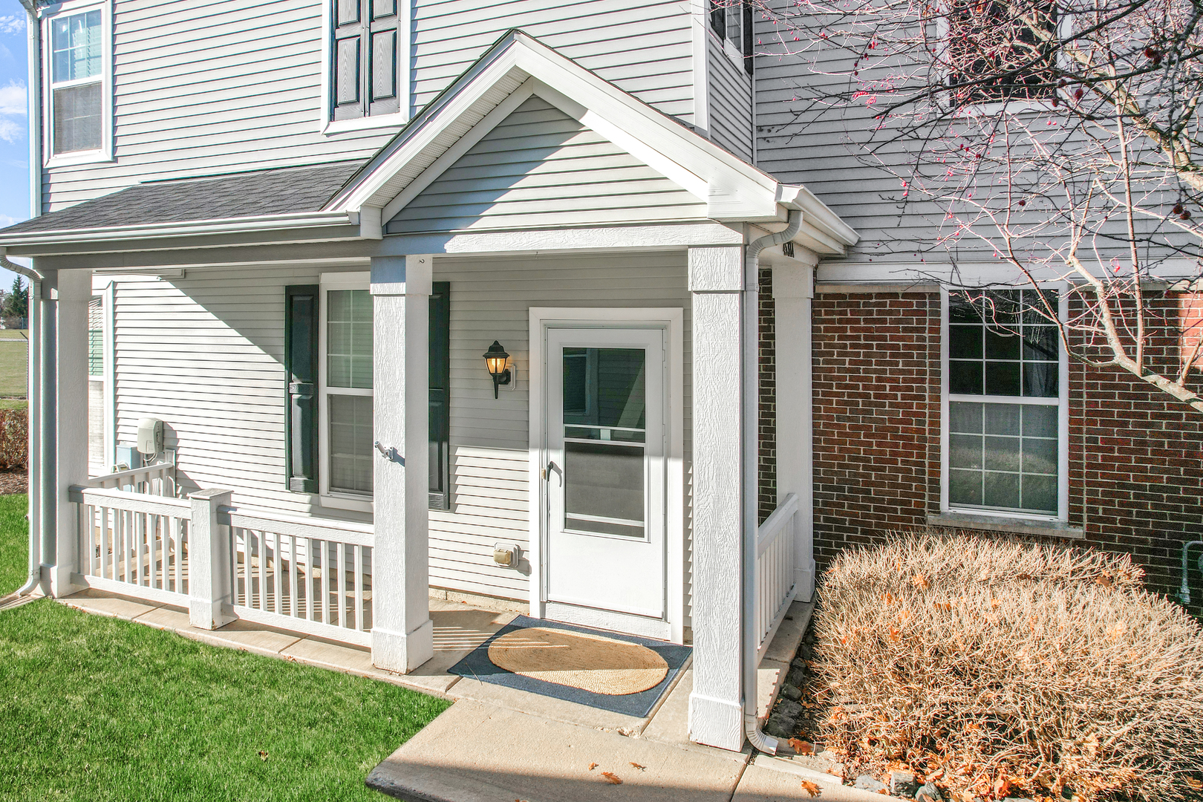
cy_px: 401
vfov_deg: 57.2
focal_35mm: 22
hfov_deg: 78.6
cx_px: 602
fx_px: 735
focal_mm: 8.38
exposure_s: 1/400
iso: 100
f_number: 2.8
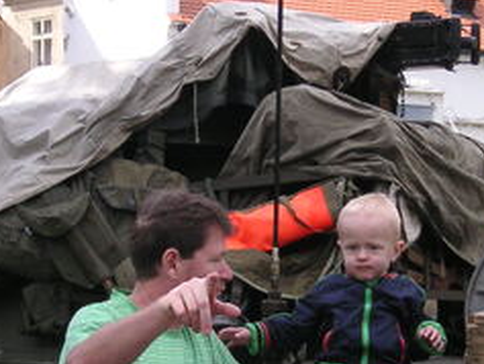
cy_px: 233
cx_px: 184
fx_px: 1749
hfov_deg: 15.7
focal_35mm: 125
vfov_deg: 11.9
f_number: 2.8
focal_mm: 6.1
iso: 50
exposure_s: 1/750
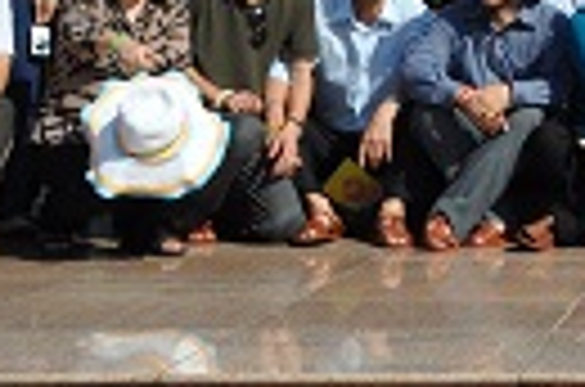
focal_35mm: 127
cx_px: 846
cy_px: -310
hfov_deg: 15.1
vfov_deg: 10.1
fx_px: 2059
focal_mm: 22
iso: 320
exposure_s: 1/250
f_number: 16
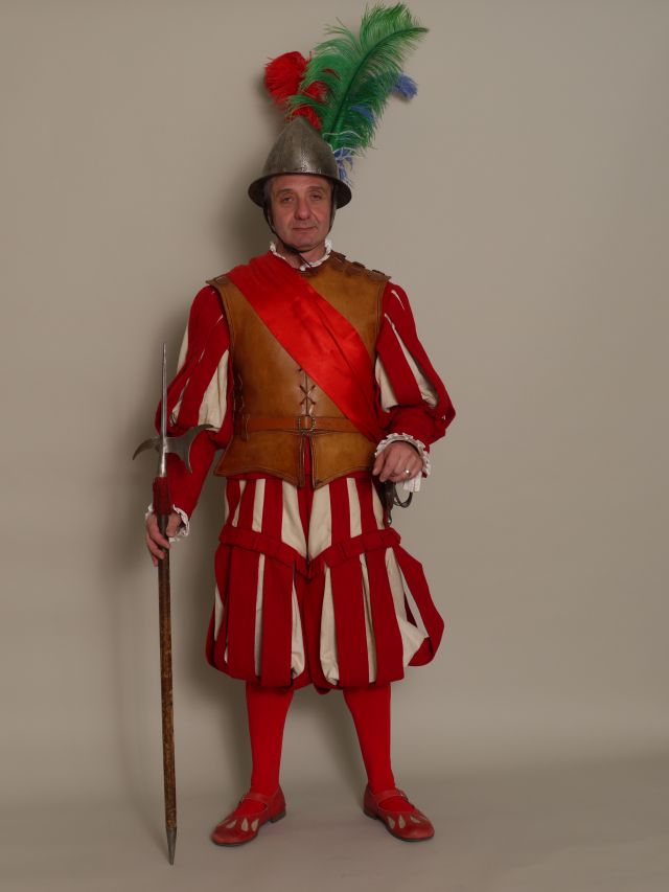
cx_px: 334
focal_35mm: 52
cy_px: 446
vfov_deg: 36.8
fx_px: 1340
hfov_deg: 28.0
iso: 100
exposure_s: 1/125
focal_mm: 26
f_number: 8
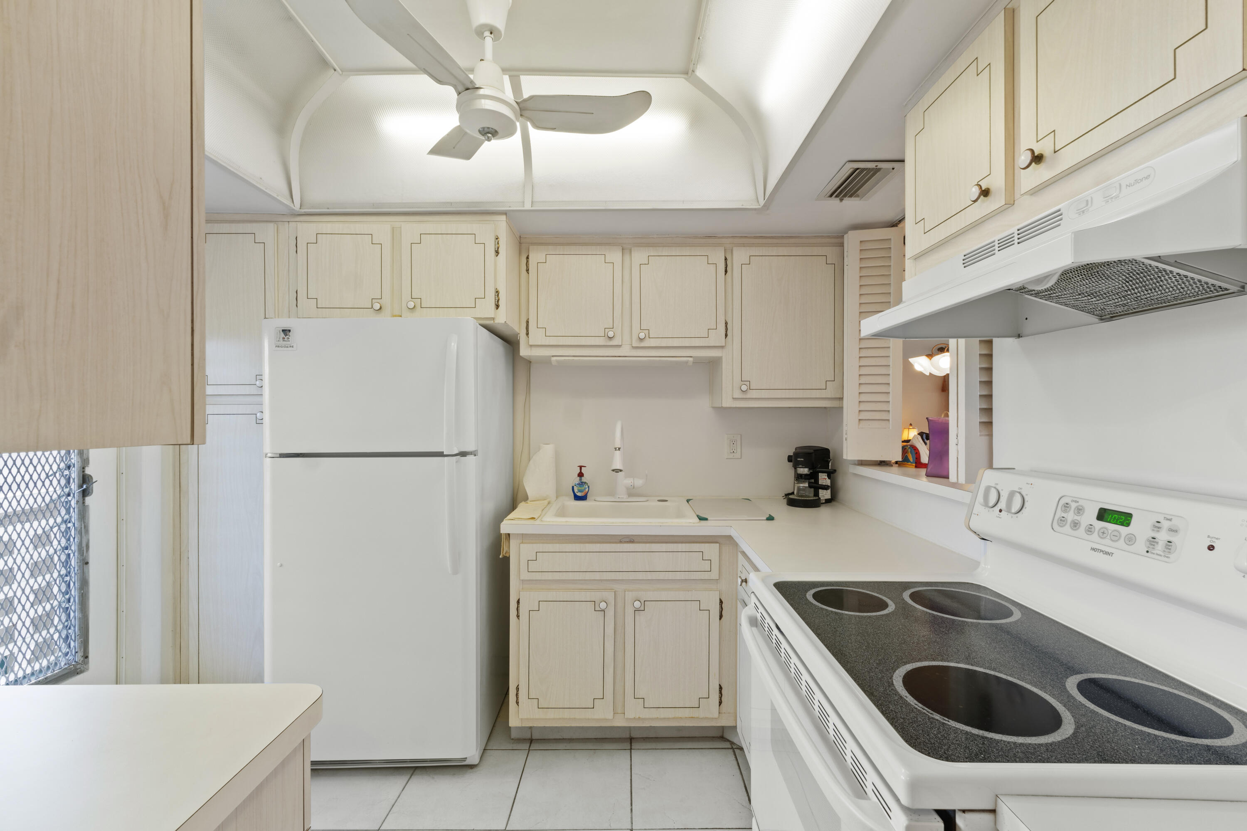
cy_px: 416
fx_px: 520
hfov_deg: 100.4
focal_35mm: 15
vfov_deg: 77.3
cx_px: 624
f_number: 10
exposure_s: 2.5
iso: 125
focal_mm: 10
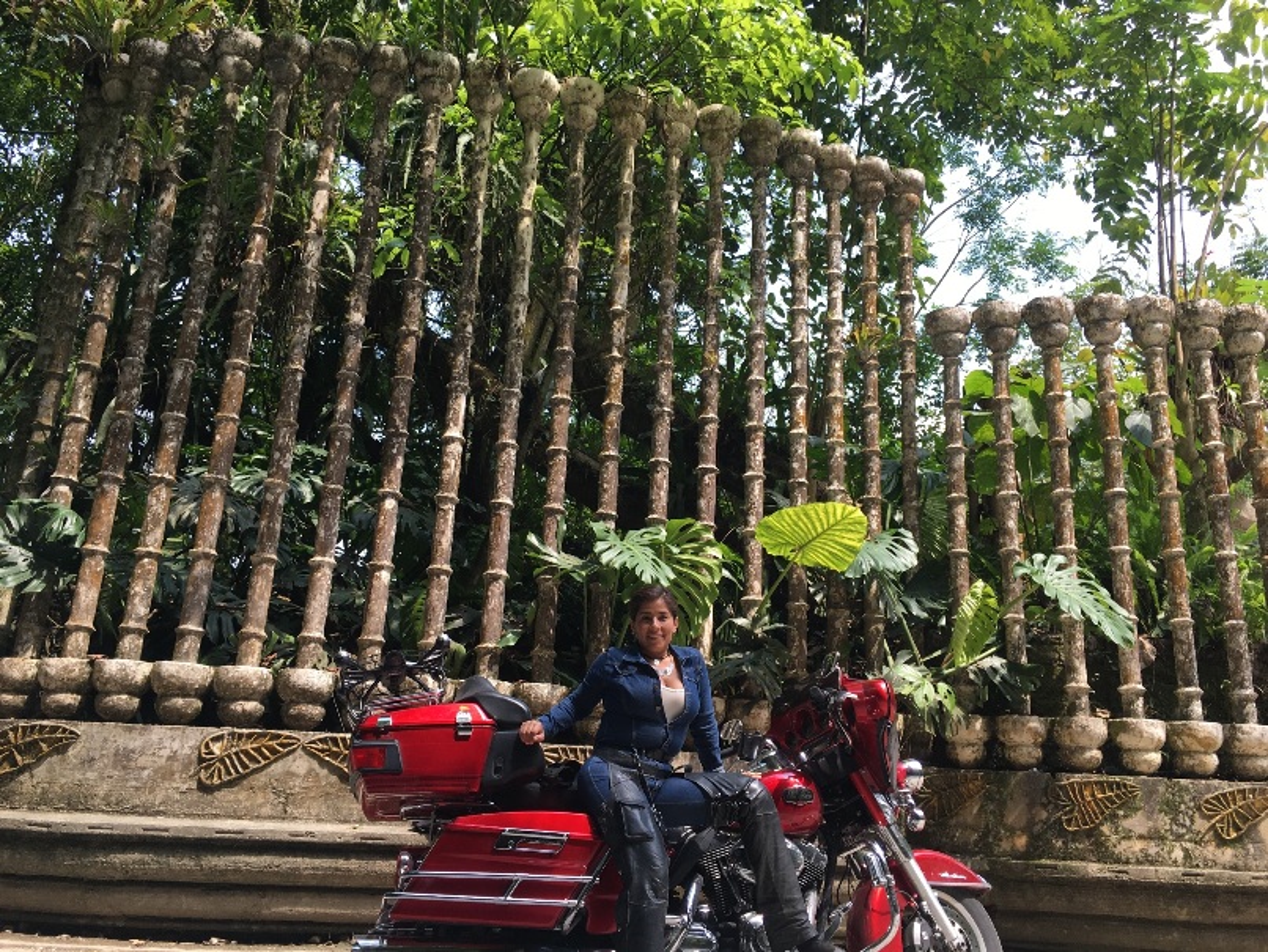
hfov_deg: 61.6
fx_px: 1063
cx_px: 634
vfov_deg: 48.3
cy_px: 476
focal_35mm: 29
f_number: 2.2
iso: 25
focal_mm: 4.15
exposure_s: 1/257
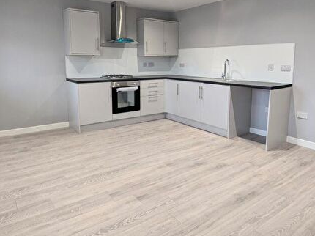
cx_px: 161
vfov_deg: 52.6
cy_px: 94
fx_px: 236
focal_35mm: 26
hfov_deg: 67.3
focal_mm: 2.35
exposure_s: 1/59
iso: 78
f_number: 2.2
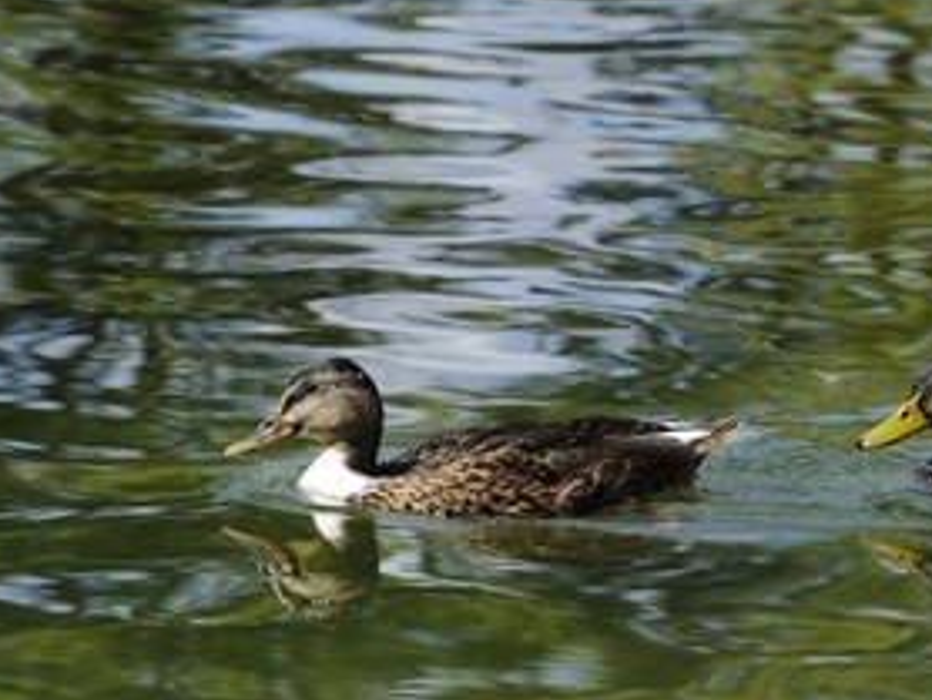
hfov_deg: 6.8
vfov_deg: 5.1
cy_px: 372
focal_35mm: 290
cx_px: 664
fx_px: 7815
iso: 200
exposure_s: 1/200
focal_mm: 200
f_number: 10
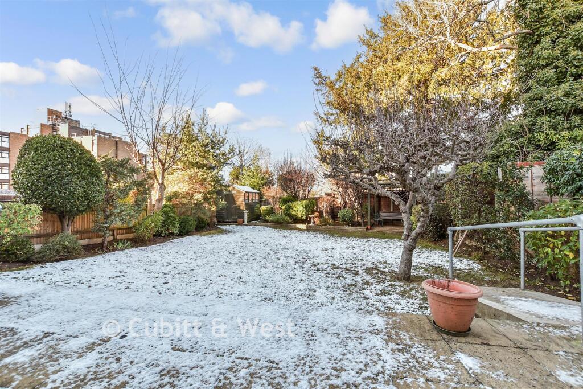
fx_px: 243
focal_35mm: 15
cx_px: 292
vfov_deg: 77.3
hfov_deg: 100.4
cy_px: 194
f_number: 8
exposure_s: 1/20
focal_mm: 10
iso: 160
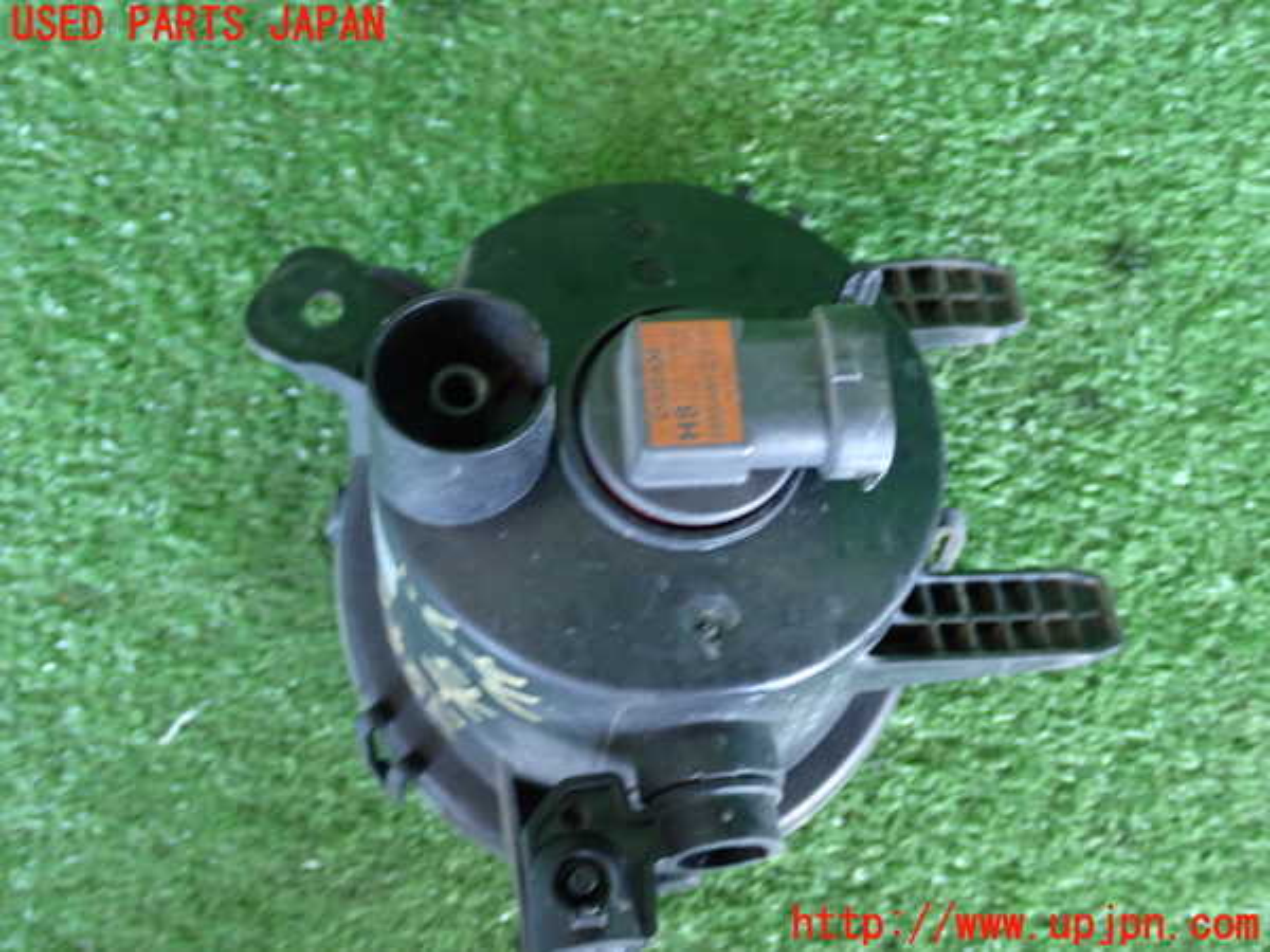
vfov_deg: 35.1
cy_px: 476
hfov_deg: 45.8
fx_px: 1504
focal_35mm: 41
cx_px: 635
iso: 800
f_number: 2.8
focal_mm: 7.31
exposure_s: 1/25
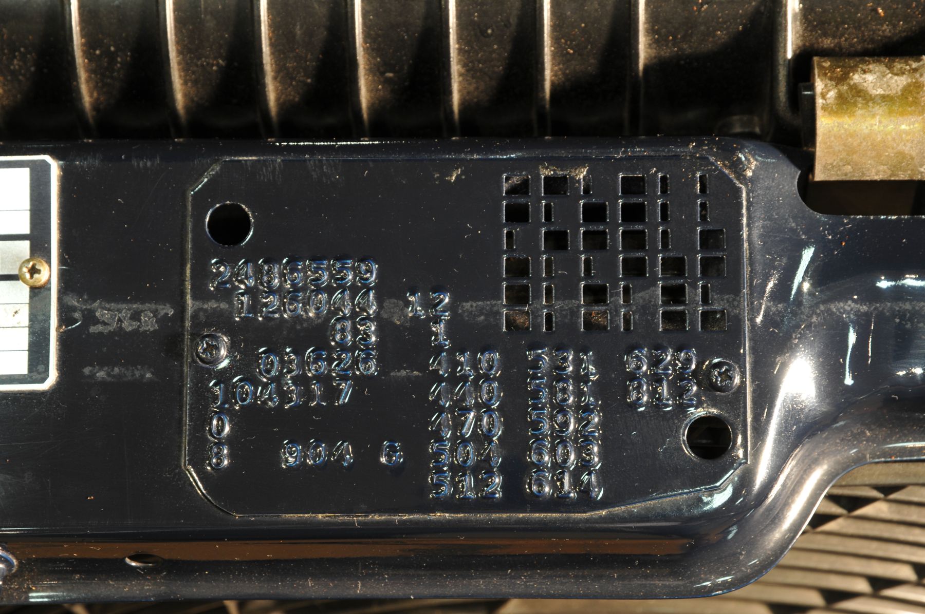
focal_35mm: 128
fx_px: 3272
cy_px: 307
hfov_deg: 16.1
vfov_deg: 10.7
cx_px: 462
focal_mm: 85
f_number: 9
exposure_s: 1/1.3
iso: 200
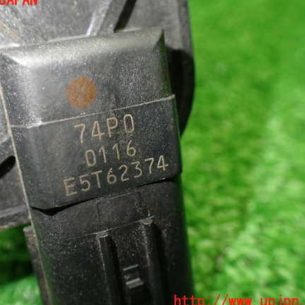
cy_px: 151
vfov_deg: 44.9
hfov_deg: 44.7
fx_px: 369
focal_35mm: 37
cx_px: 121
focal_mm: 5.4
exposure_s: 1/125
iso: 500
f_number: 2.3
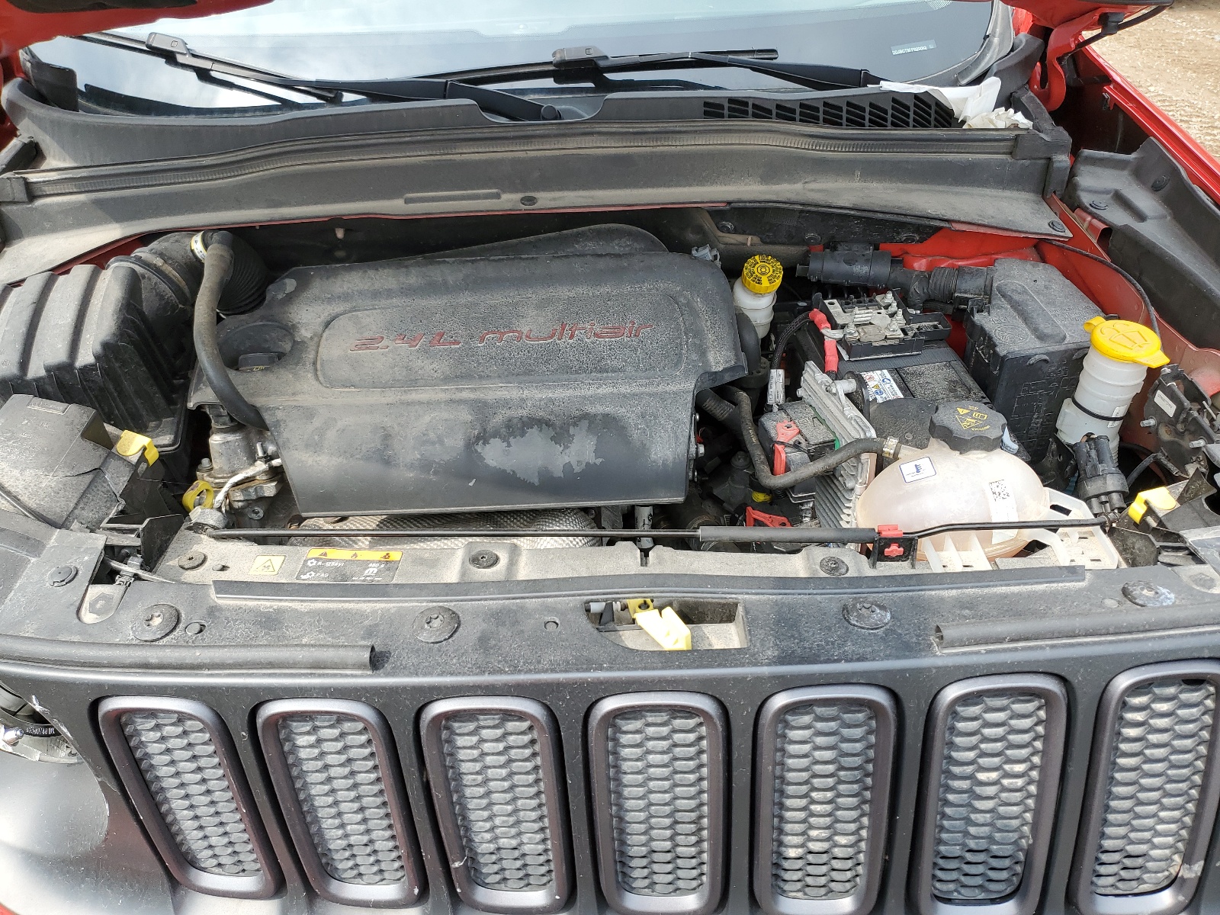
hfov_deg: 67.3
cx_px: 610
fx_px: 916
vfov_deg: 53.1
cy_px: 458
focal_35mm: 26
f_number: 1.5
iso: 50
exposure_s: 1/714
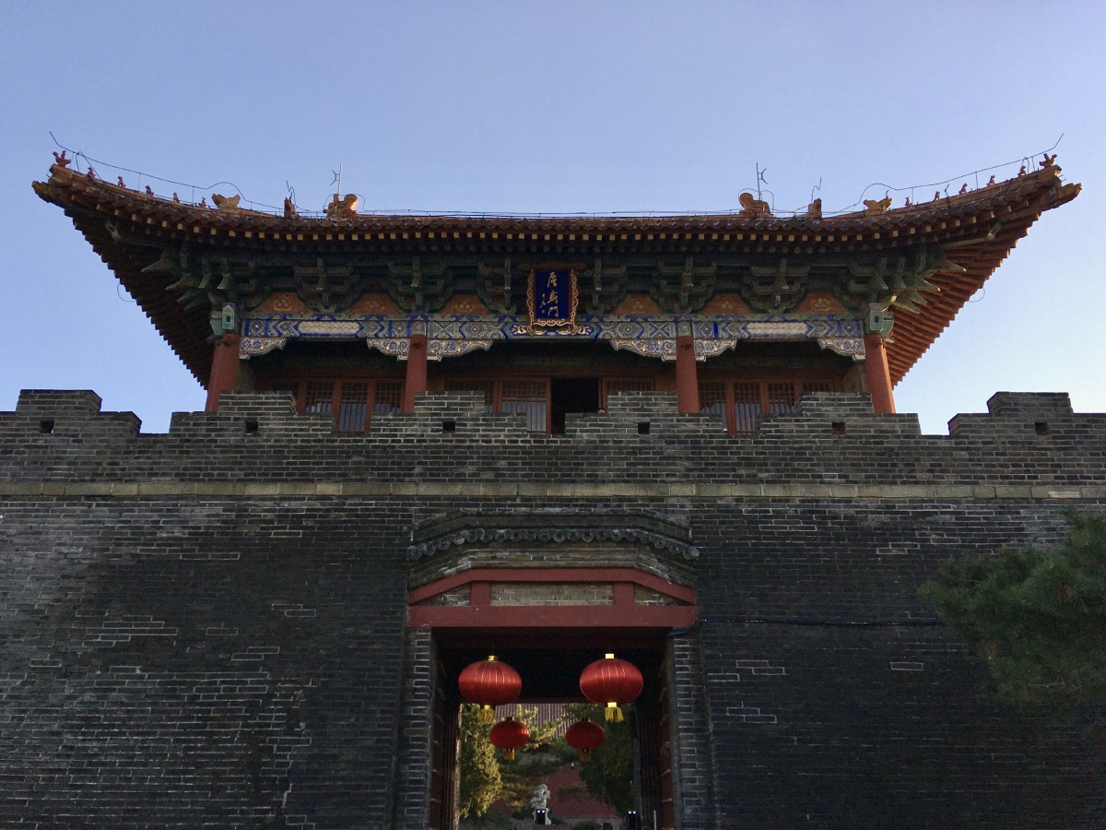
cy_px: 415
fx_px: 927
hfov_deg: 61.7
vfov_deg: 48.2
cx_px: 553
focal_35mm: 29
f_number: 2.2
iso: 25
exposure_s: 1/818
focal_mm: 4.15
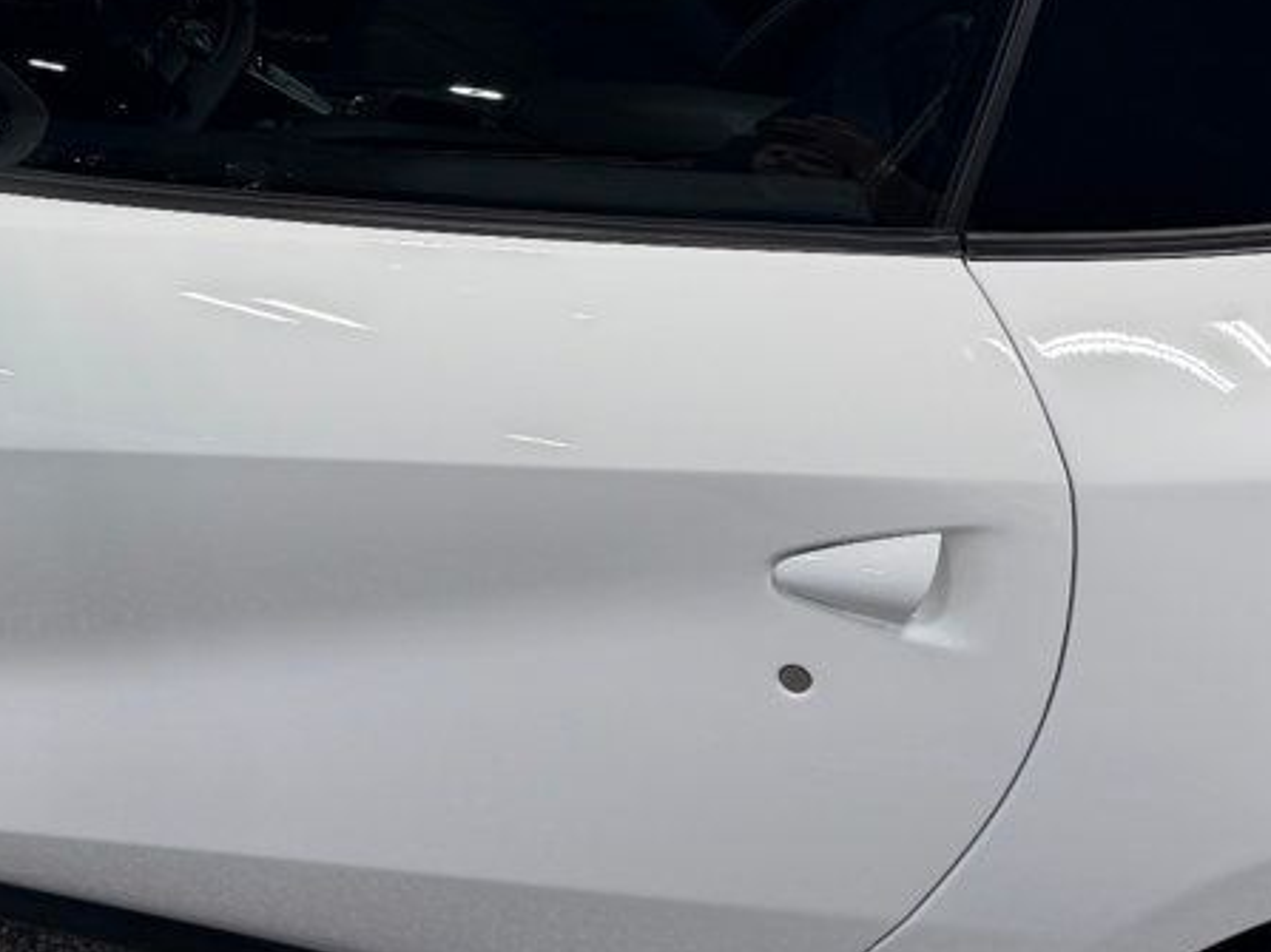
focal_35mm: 55
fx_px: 2019
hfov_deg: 33.8
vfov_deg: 26.1
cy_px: 207
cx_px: 242
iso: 80
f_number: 1.78
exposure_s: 1/470
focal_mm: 6.76
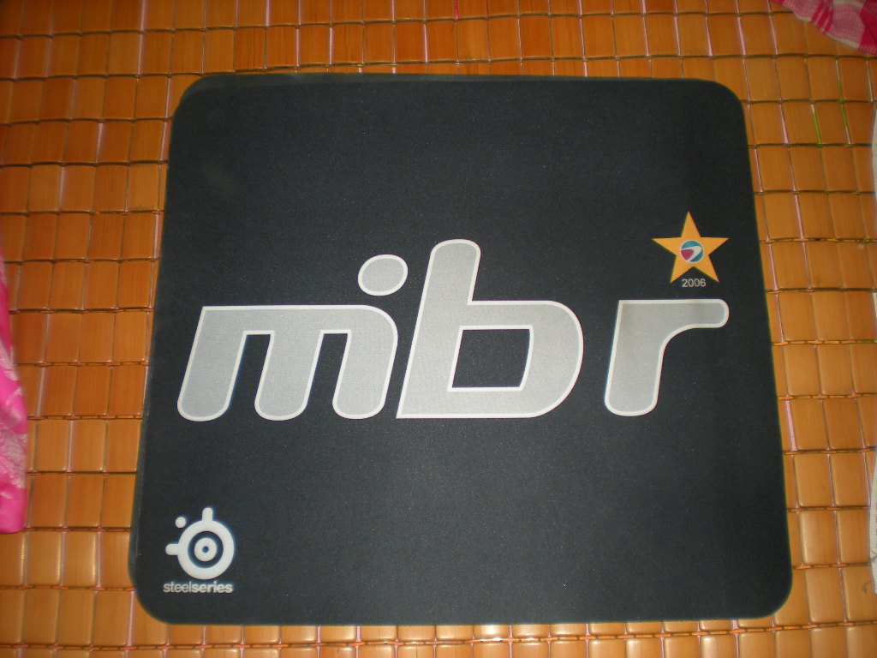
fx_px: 963
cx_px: 438
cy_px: 329
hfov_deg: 49.0
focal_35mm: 38
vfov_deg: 37.7
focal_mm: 6.3
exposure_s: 1/60
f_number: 3.1
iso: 64
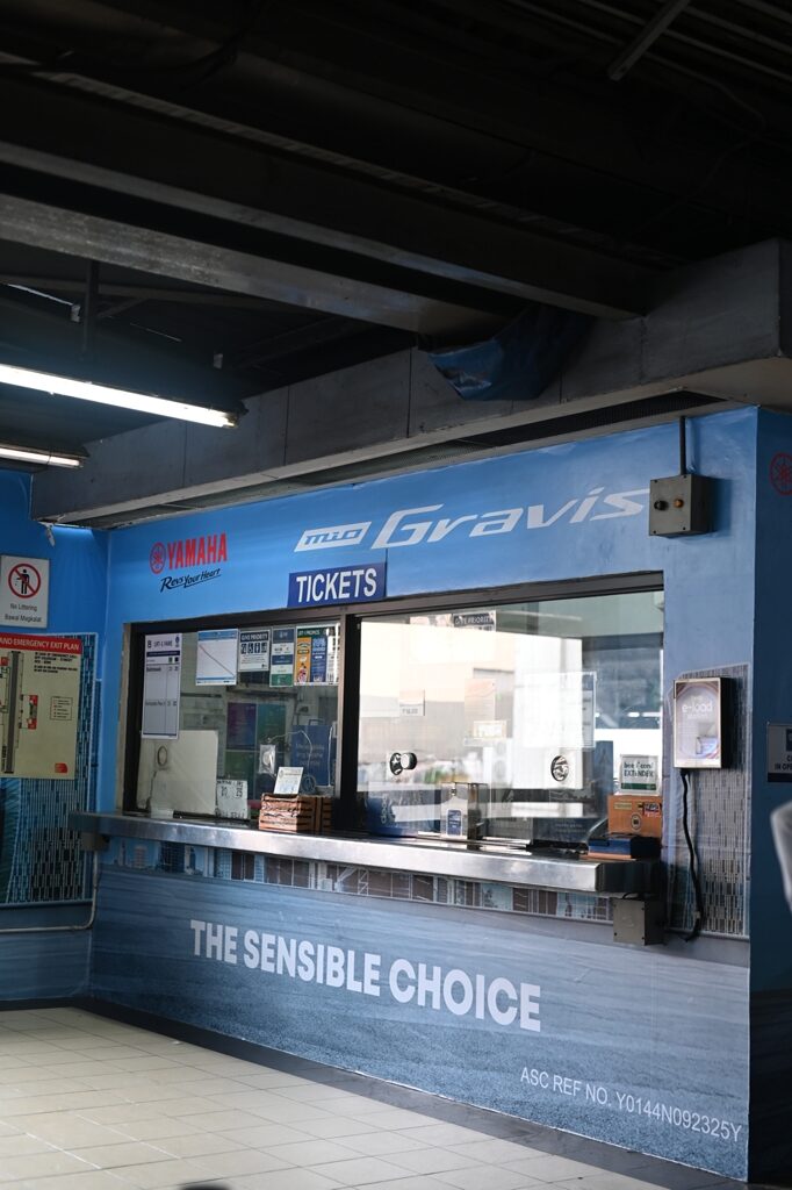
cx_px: 396
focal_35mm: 50
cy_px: 595
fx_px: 1651
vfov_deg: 39.6
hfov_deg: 27.0
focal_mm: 50
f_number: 2.8
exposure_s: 1/40
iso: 400
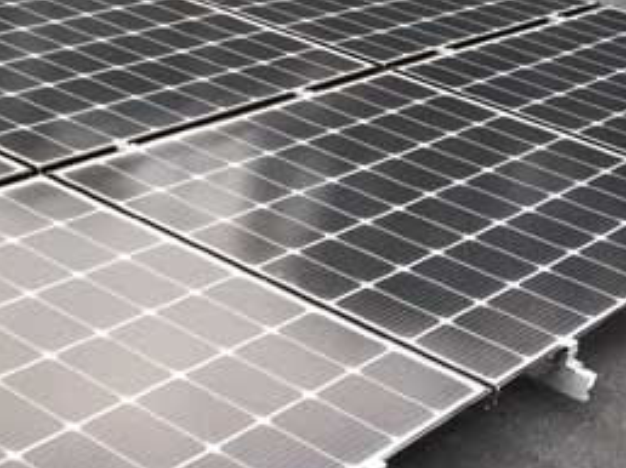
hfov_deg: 18.9
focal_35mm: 90
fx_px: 1626
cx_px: -335
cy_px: -24
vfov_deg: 16.0
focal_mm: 4.15
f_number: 2.2
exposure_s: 1/60
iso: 32
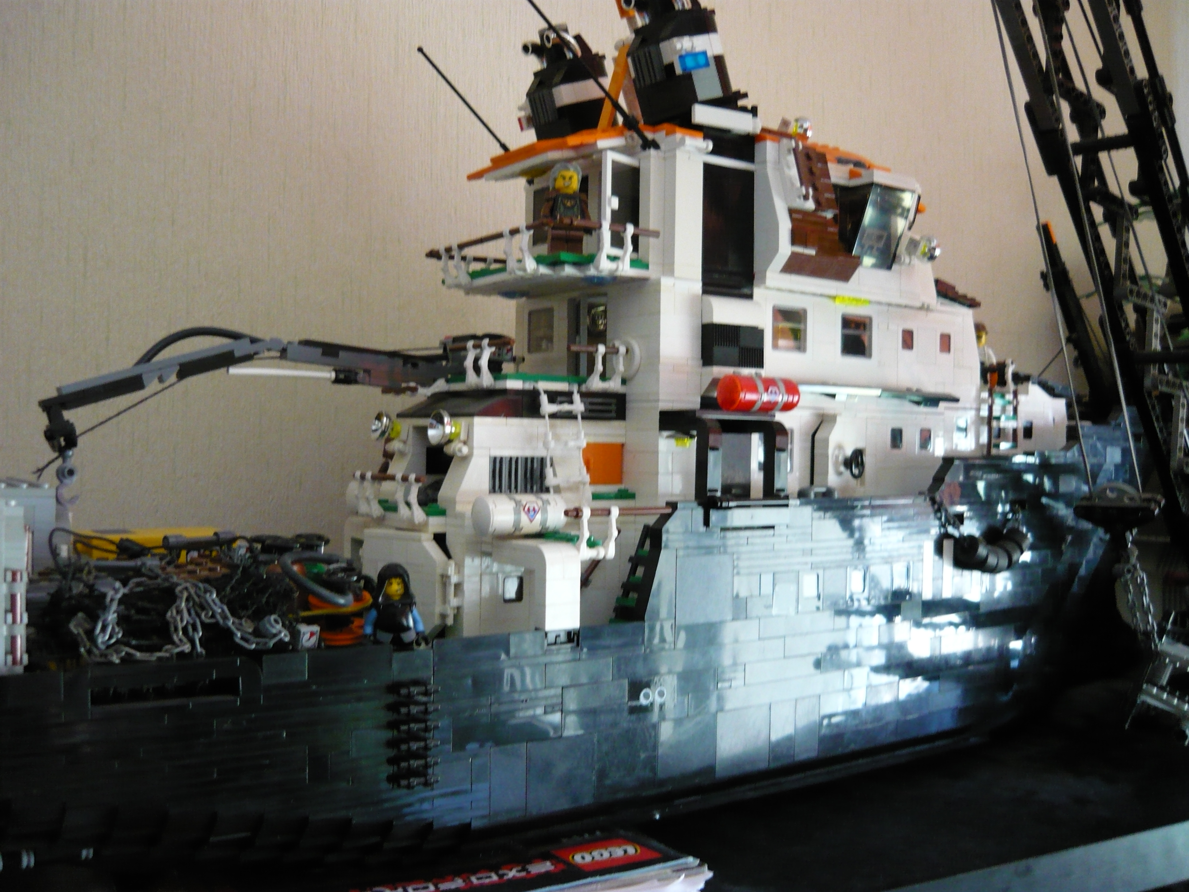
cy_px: 446
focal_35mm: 33
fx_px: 1133
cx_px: 594
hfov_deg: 55.4
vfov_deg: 42.9
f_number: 2.8
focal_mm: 5.5
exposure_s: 1/20
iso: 400
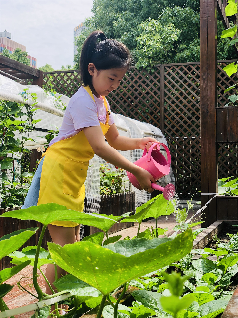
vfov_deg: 36.8
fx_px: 477
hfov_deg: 28.0
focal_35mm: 52
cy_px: 159
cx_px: 119
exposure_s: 1/316
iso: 16
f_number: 2.4
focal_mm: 6
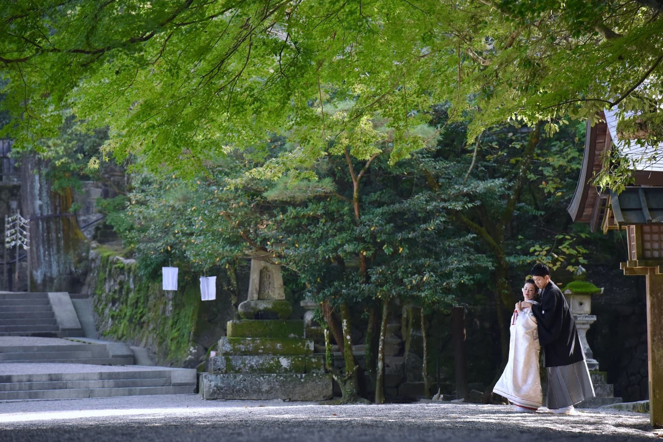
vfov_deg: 6.9
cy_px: 221
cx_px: 332
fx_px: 3684
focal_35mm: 200
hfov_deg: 10.3
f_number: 7.1
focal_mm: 200
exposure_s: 1/640
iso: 2000
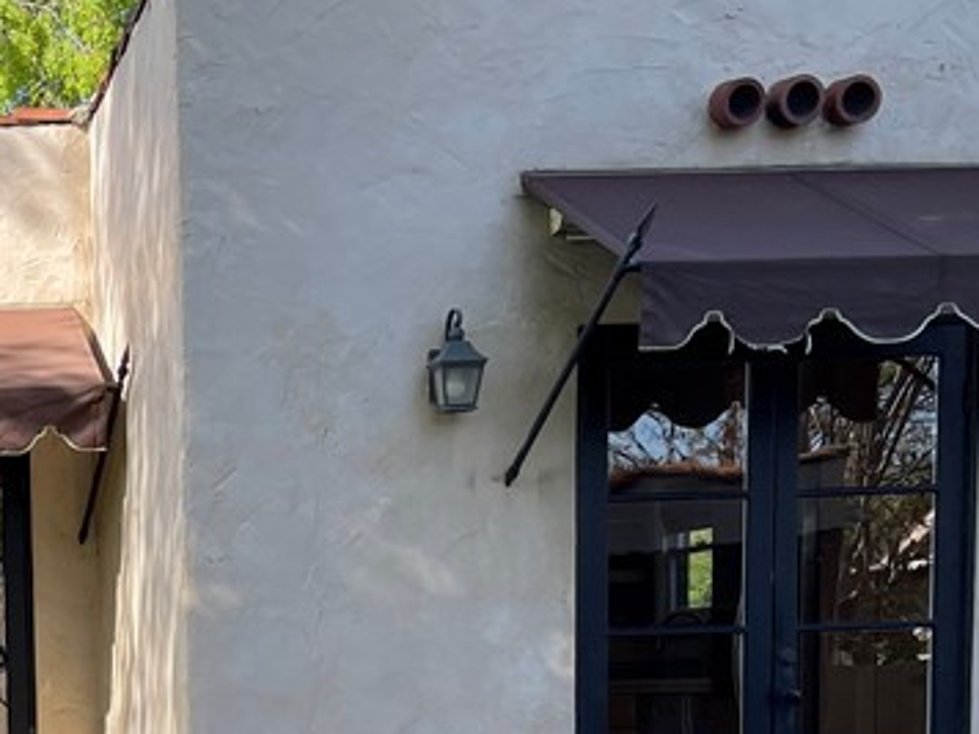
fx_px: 2036
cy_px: 896
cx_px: -50
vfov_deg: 19.2
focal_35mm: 72
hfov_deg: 25.4
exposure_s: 1/901
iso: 32
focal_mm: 5.1
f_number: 1.6
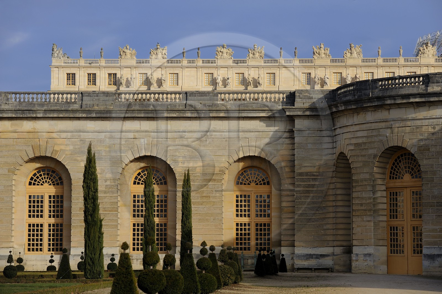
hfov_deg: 13.3
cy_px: 147
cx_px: 221
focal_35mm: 155
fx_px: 1901
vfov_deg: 8.8
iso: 200
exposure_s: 1/400
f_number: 8
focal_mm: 155
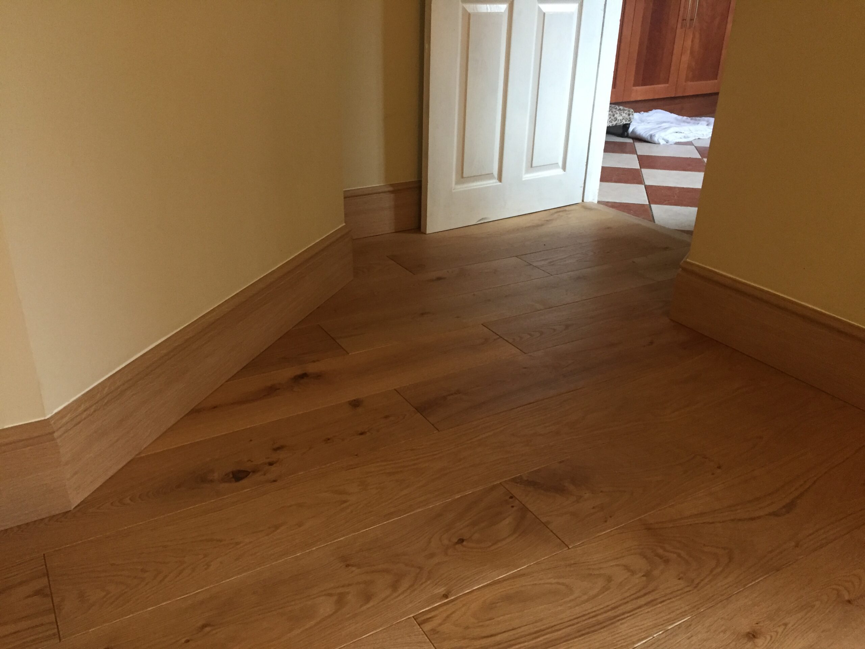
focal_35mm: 29
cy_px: 324
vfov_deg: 48.2
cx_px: 432
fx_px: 725
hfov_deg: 61.7
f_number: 2.2
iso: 250
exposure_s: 1/20
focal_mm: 4.15
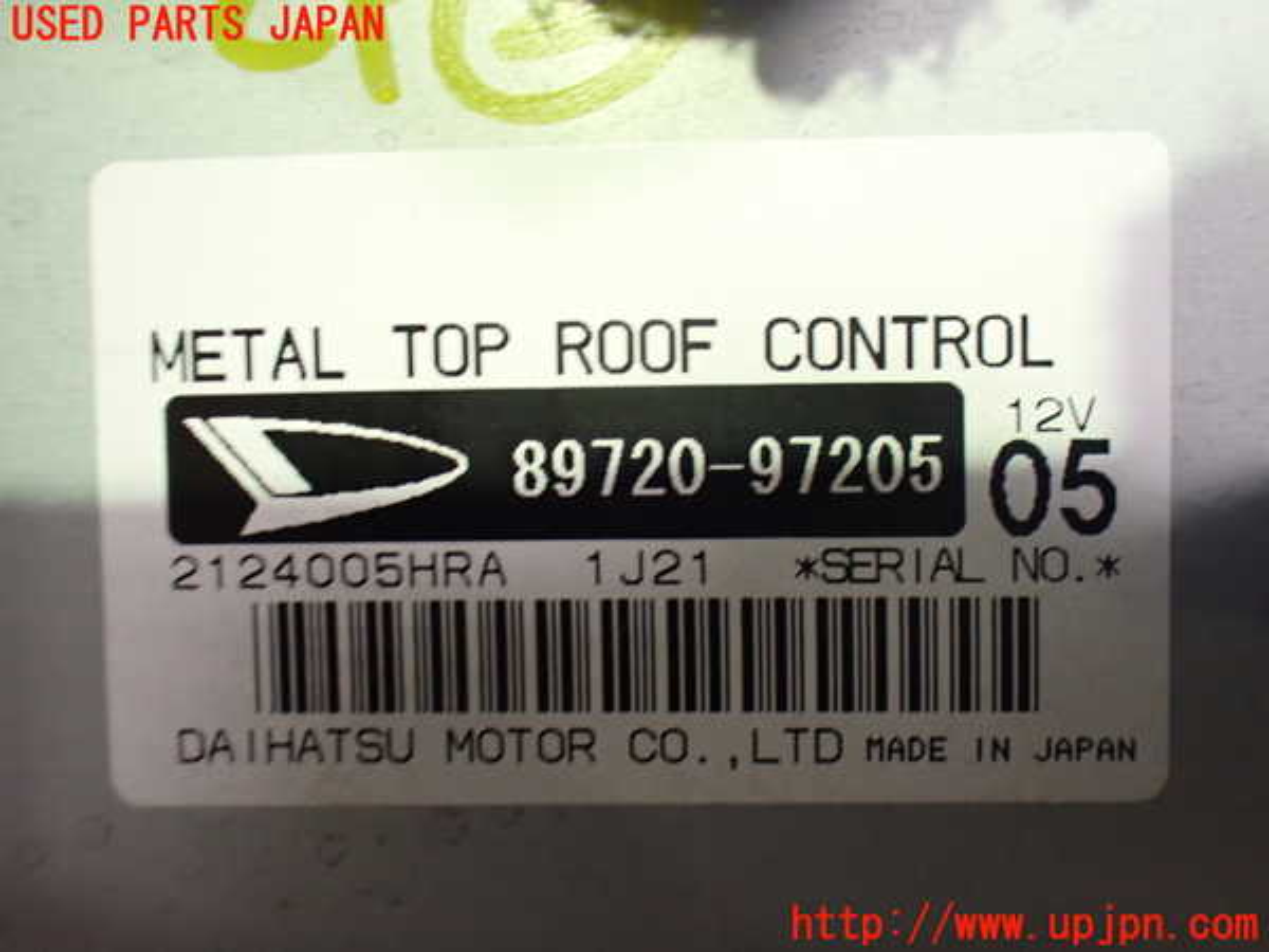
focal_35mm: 30
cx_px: 634
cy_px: 476
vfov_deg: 46.8
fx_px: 1100
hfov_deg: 60.0
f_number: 2.3
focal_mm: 5.4
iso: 800
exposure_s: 1/40
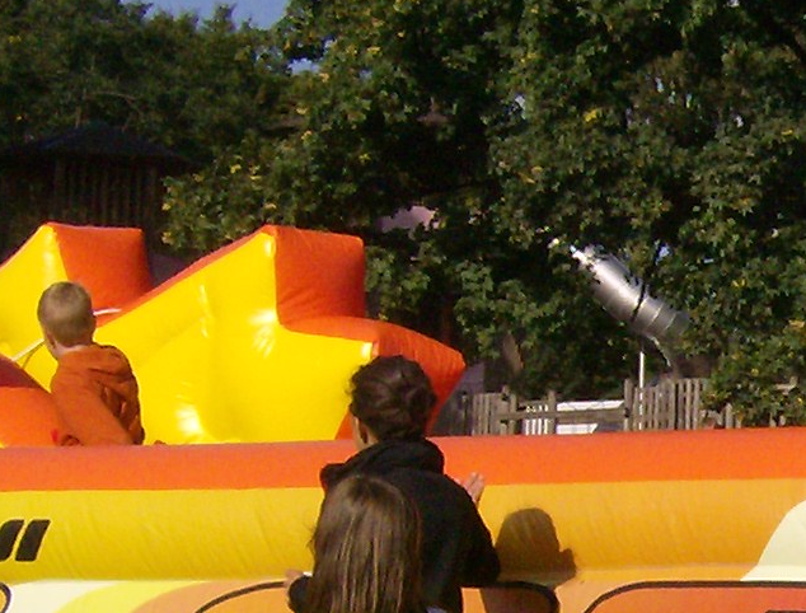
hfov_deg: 12.2
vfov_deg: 9.4
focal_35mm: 159
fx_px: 3720
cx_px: 810
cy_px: 511
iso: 100
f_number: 4.7
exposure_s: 1/1456
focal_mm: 6
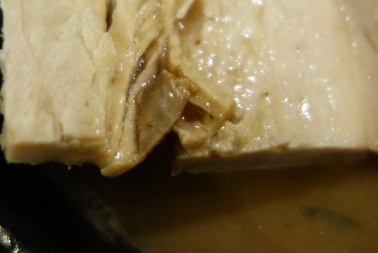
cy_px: 13
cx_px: 232
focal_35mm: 59
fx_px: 620
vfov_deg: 22.3
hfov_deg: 33.8
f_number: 1.8
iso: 500
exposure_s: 1/30
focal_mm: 10.4
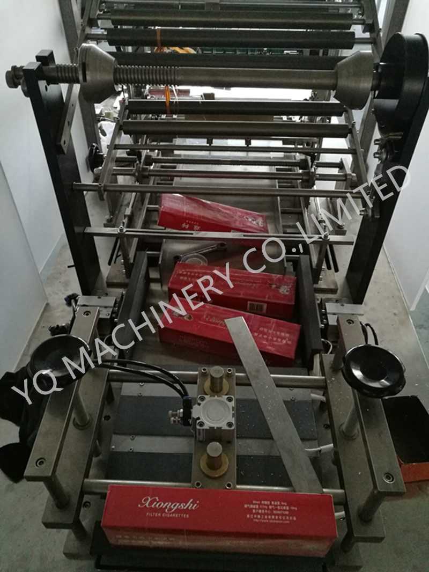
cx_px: 214
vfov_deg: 65.3
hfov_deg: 51.4
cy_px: 286
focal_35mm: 27
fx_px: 446
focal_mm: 4.5
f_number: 2.2
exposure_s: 1/24
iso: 400
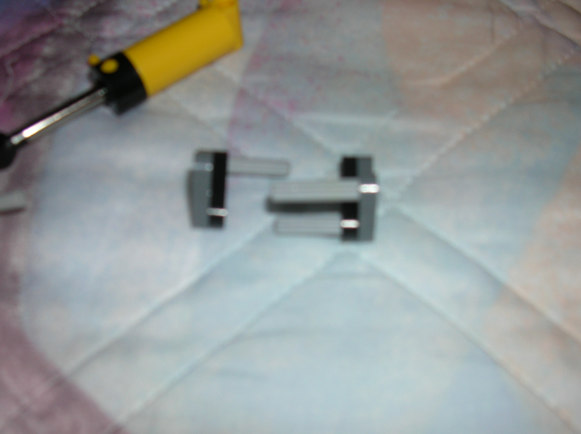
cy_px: 217
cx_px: 290
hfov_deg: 44.8
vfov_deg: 34.3
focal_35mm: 42
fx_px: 704
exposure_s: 1/60.1
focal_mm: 7.1
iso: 50
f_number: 3
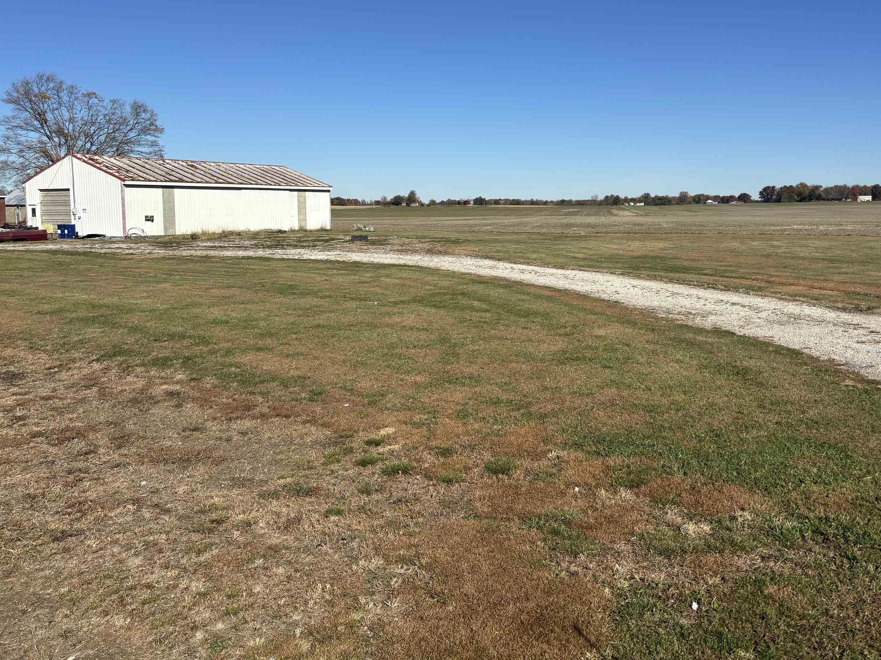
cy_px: 272
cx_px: 507
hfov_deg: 58.1
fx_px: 789
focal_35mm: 31
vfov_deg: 45.2
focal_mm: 5.96
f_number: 1.6
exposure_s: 1/5952
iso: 50
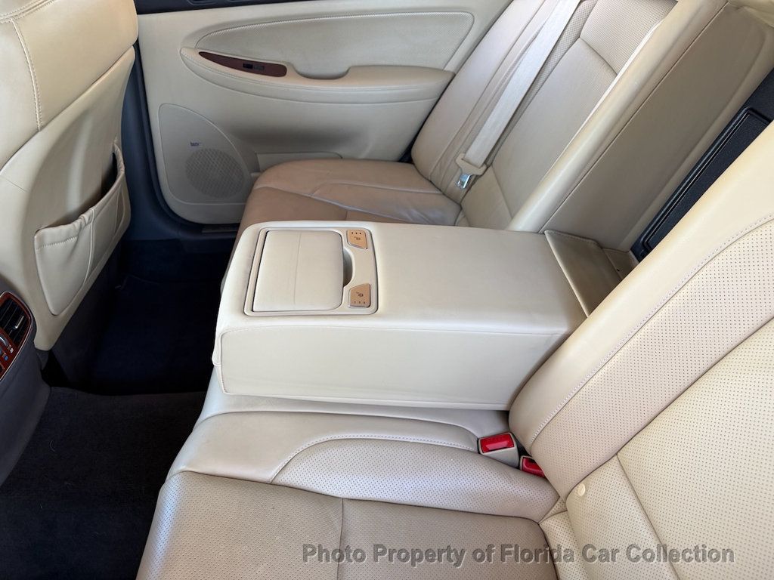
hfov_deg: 71.6
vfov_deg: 56.8
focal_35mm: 24
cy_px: 290
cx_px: 387
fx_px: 537
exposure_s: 1/121
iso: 160
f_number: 1.78
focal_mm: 6.76
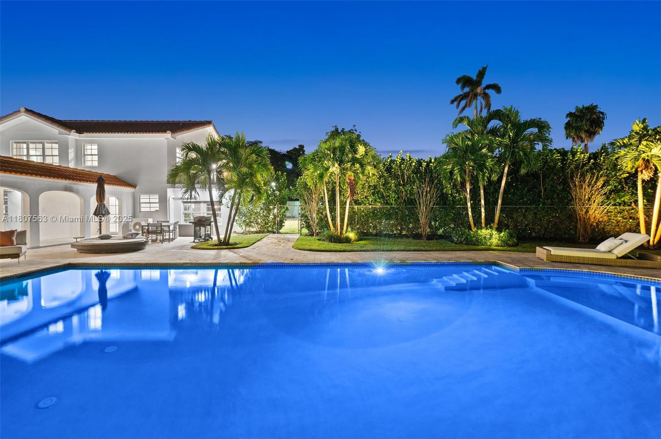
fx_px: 275
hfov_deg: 100.5
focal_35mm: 15
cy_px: 220
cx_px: 330
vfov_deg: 77.2
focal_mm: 15
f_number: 8
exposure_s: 2.5
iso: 200
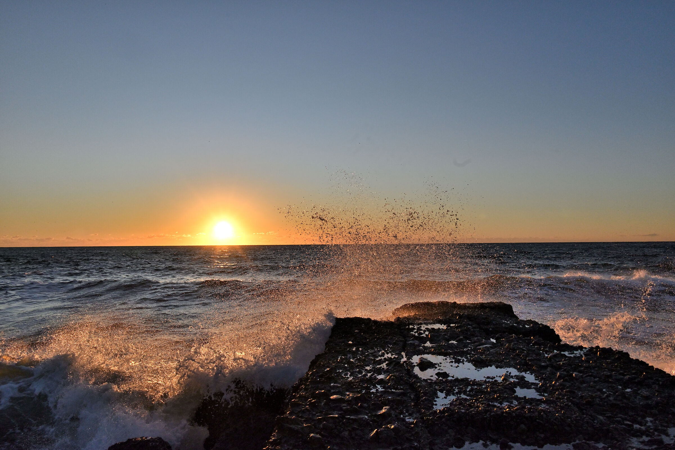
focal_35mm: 28
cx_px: 338
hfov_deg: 64.5
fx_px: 535
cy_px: 225
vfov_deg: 45.7
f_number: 11
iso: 1000
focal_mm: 28.5
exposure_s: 1/2500
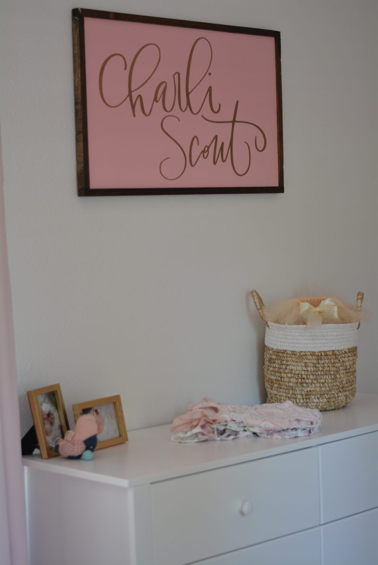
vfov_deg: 27.0
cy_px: 282
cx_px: 189
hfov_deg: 18.2
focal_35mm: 75
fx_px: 1179
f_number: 1.8
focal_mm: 50
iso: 500
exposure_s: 1/200
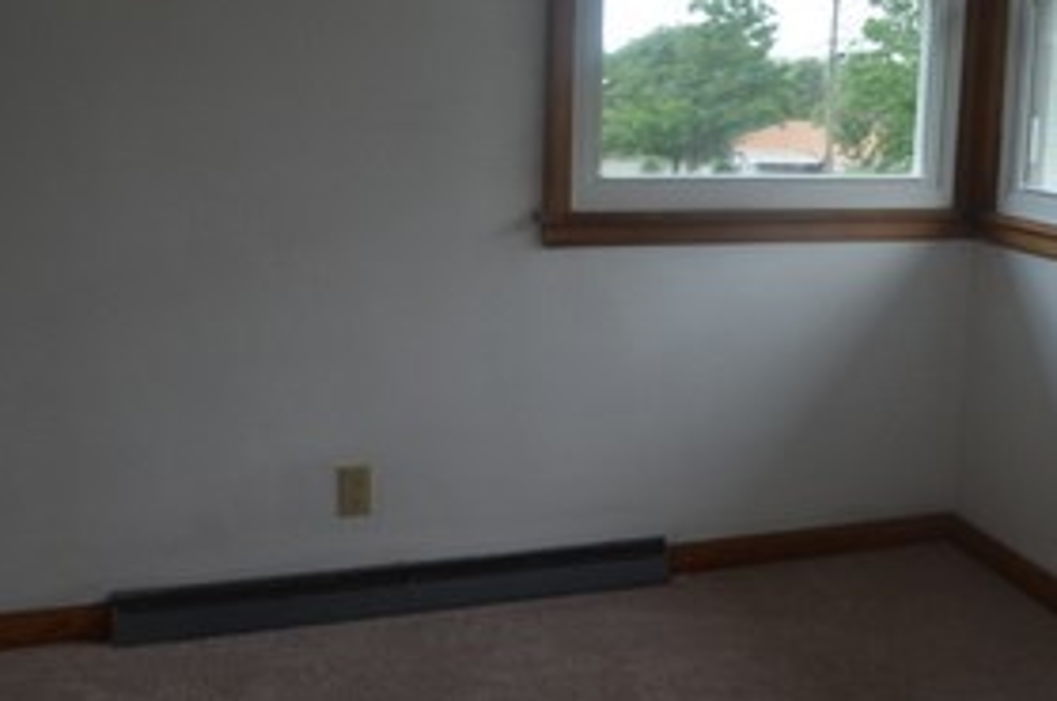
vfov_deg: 30.9
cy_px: 248
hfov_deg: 44.9
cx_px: 693
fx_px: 1260
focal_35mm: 43
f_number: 5.6
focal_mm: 20
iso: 250
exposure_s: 1/125
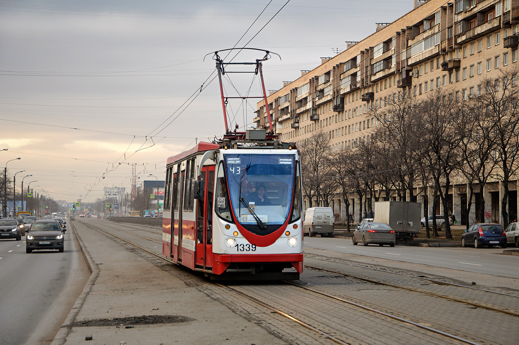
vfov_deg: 13.8
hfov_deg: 20.6
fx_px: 1425
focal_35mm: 99
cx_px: 260
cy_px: 172
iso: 400
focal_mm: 66
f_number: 5.3
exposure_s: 1/320
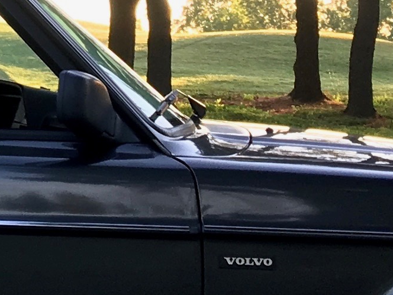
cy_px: -213
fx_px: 1998
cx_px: -234
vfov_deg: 8.2
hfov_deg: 10.7
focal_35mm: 176
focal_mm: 4.15
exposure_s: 1/120
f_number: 2.2
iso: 25
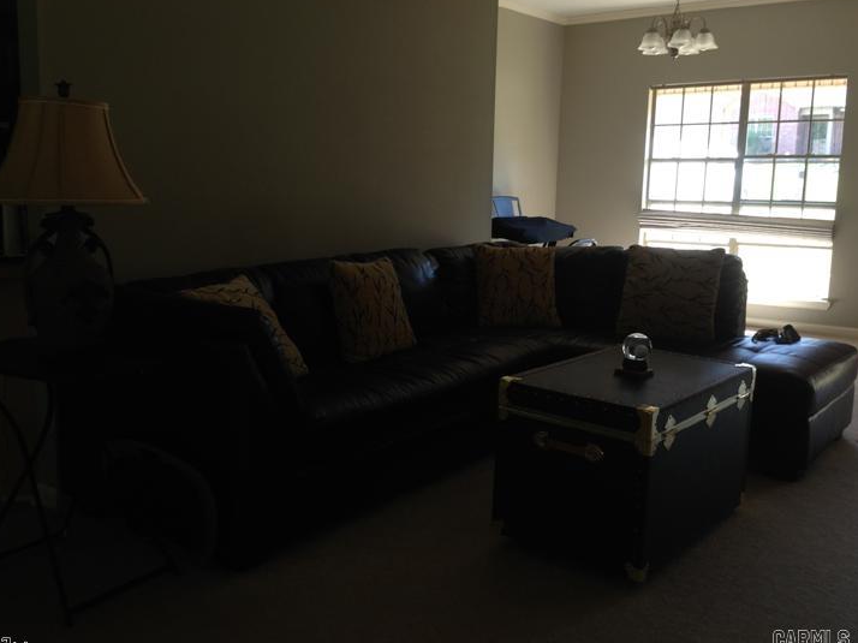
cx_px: 412
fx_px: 917
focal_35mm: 37
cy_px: 292
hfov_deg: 50.1
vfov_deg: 38.6
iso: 50
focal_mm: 4.12
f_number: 2.4
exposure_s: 1/44
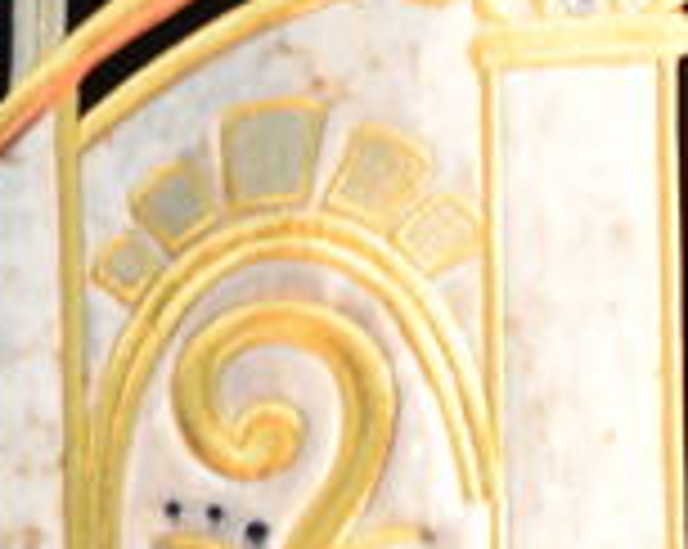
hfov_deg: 0.8
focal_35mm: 2582
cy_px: 711
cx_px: -1129
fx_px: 52508
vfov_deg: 0.6
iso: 1000
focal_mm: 300
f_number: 5.6
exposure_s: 1/100
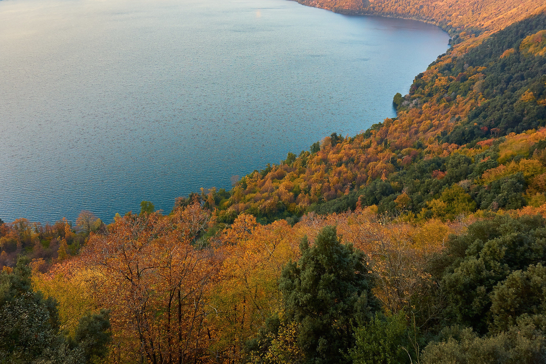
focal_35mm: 24
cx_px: 273
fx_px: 364
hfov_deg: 73.8
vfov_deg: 53.1
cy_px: 182
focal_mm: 16
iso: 160
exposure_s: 1/60
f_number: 5.6
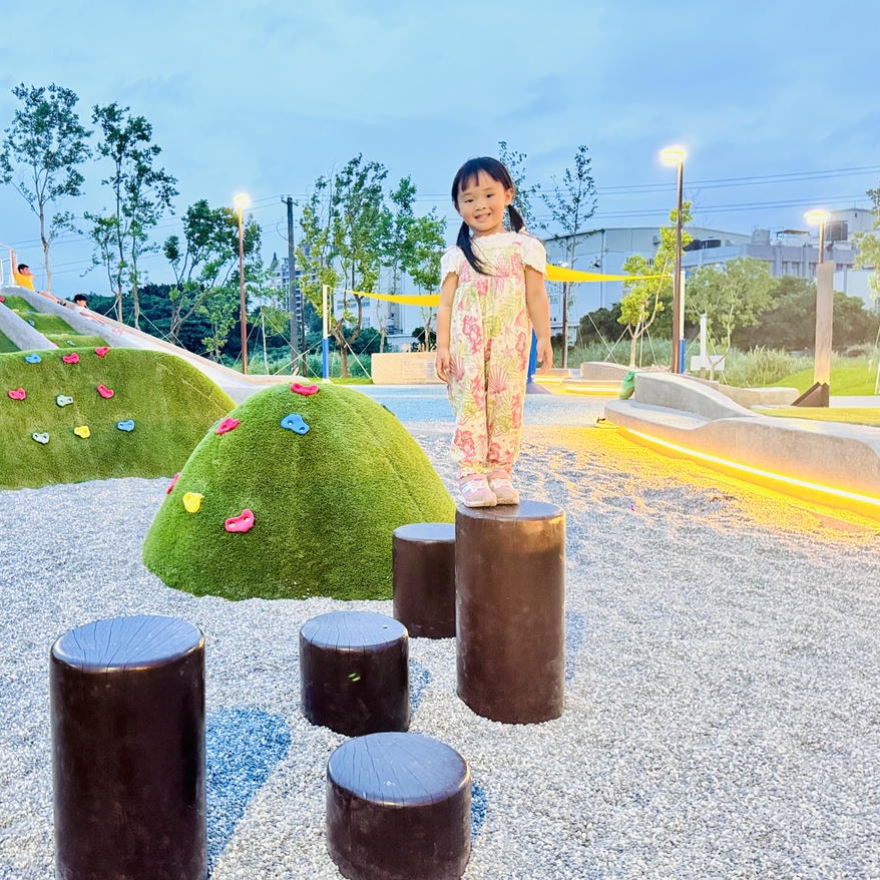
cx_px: 304
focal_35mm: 29
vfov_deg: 55.6
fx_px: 834
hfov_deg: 54.6
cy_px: 435
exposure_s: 1/30
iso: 800
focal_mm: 6.76
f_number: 1.78
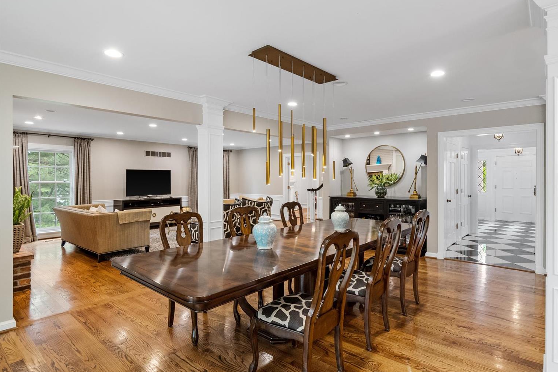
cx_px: 293
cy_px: 181
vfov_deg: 64.5
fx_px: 294
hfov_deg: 86.8
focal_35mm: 19
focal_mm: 9
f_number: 8
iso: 400
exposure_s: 1/5
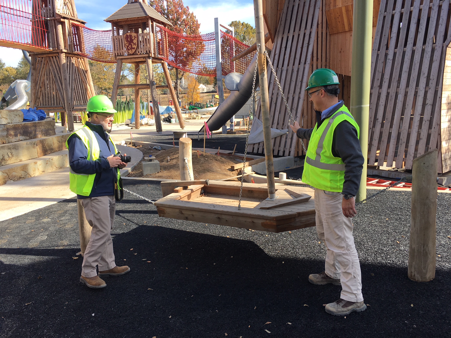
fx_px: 378
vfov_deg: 48.2
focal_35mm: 29
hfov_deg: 61.7
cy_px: 169
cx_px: 226
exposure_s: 1/587
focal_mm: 4.15
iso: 25
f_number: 2.2
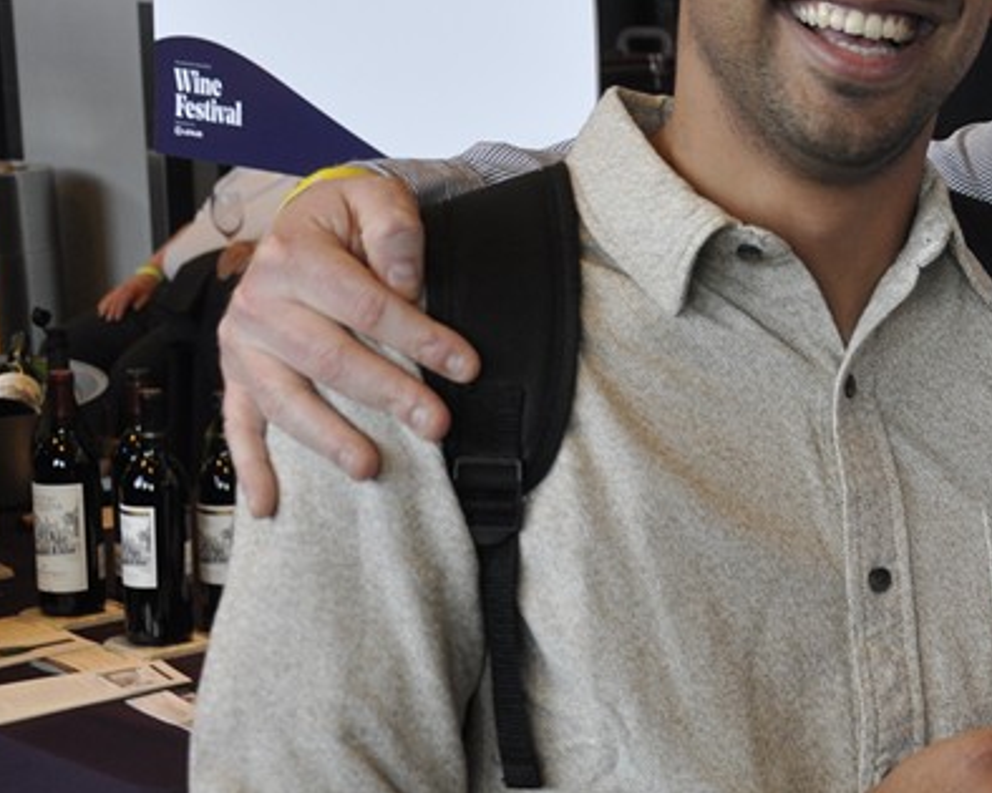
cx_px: 1234
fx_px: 2618
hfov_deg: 20.0
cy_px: 305
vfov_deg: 17.2
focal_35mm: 89
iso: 400
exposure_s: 1/60
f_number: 5
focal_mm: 25
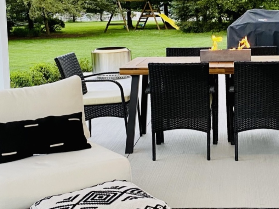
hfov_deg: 28.9
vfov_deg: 22.2
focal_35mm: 66
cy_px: 83
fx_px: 532
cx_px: 210
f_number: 1.8
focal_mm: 4.25
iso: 100
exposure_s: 1/60
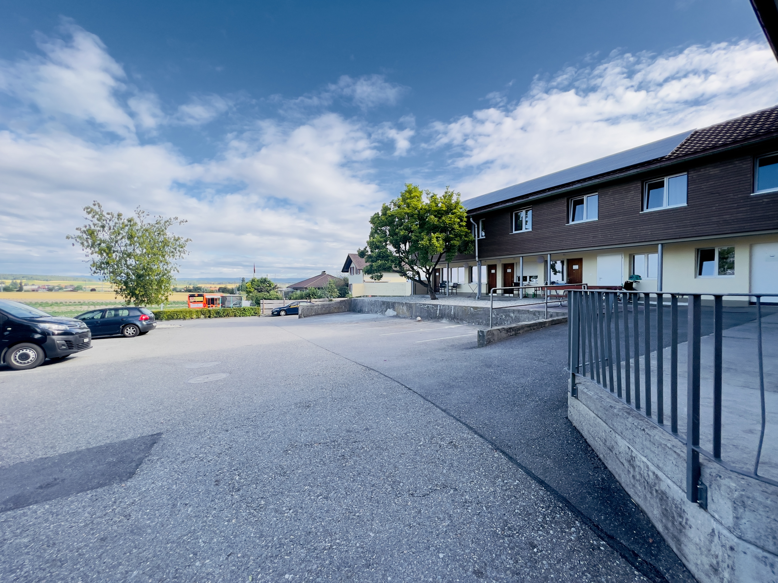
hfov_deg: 106.2
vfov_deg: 89.9
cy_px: 292
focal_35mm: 13
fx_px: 292
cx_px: 389
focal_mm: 1.57
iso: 32
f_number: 1.8
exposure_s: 1/579
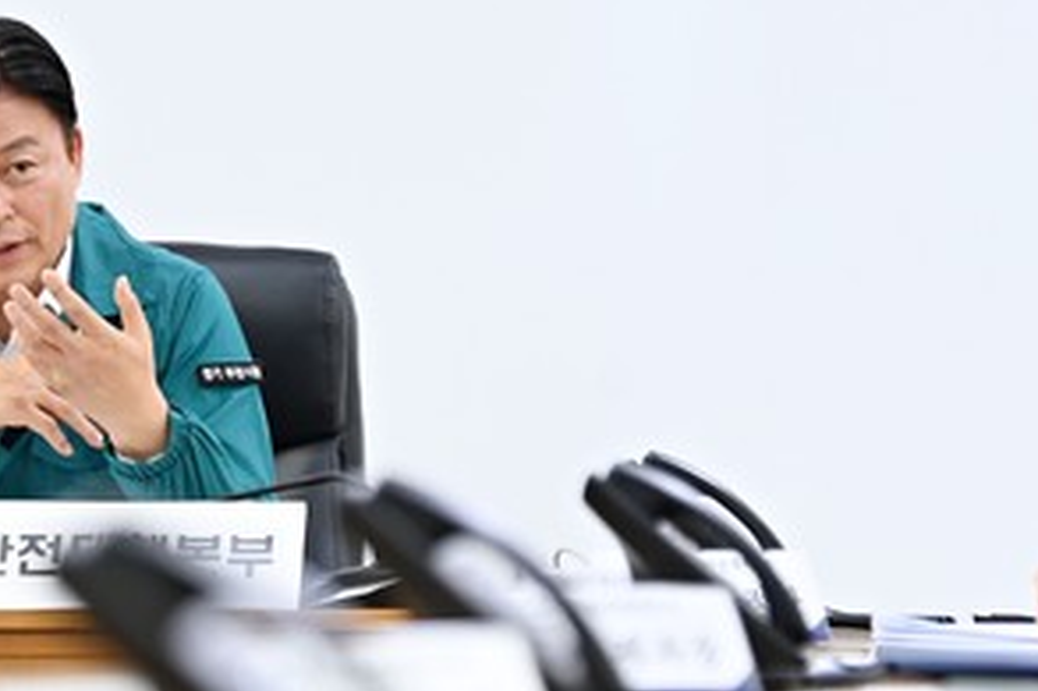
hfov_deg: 7.7
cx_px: 422
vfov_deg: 5.2
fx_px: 7665
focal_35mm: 266
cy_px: 124
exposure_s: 1/200
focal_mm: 130
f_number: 3.2
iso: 2500
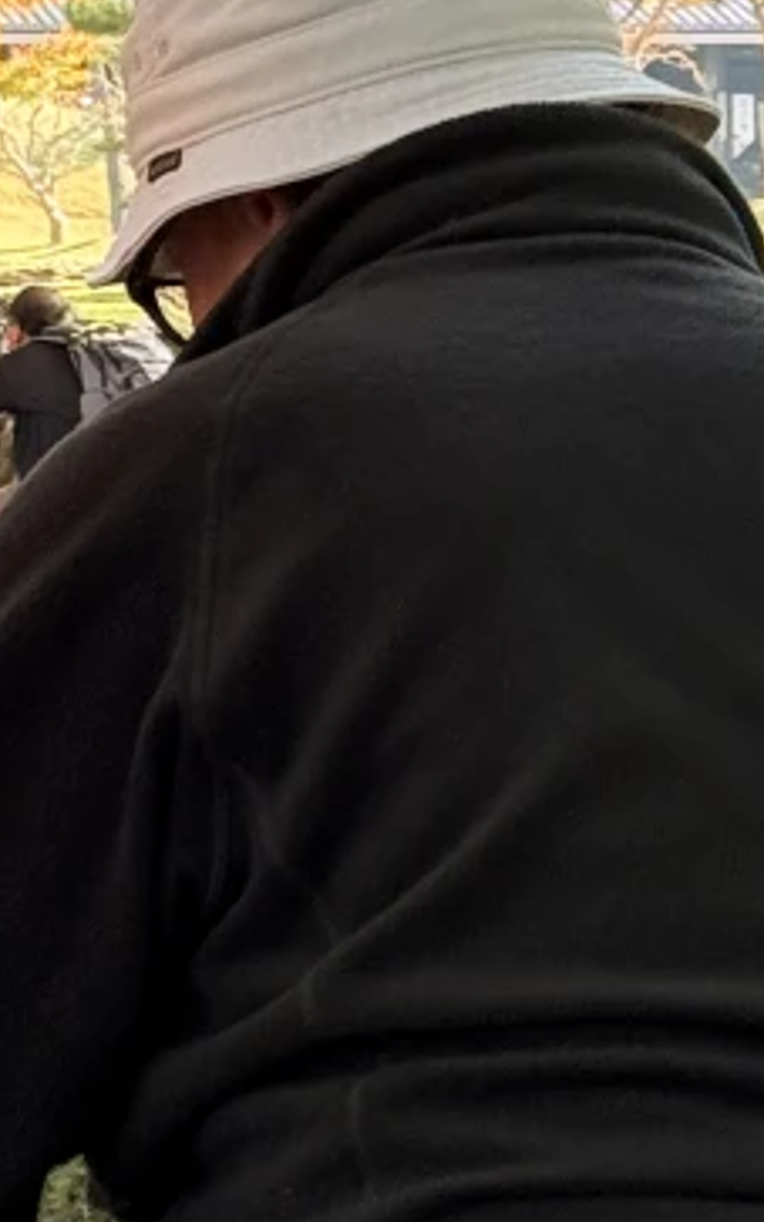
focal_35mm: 202
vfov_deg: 10.4
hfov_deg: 6.3
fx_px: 6727
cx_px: -872
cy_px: 353
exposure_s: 1/343
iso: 64
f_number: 1.78
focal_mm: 6.76
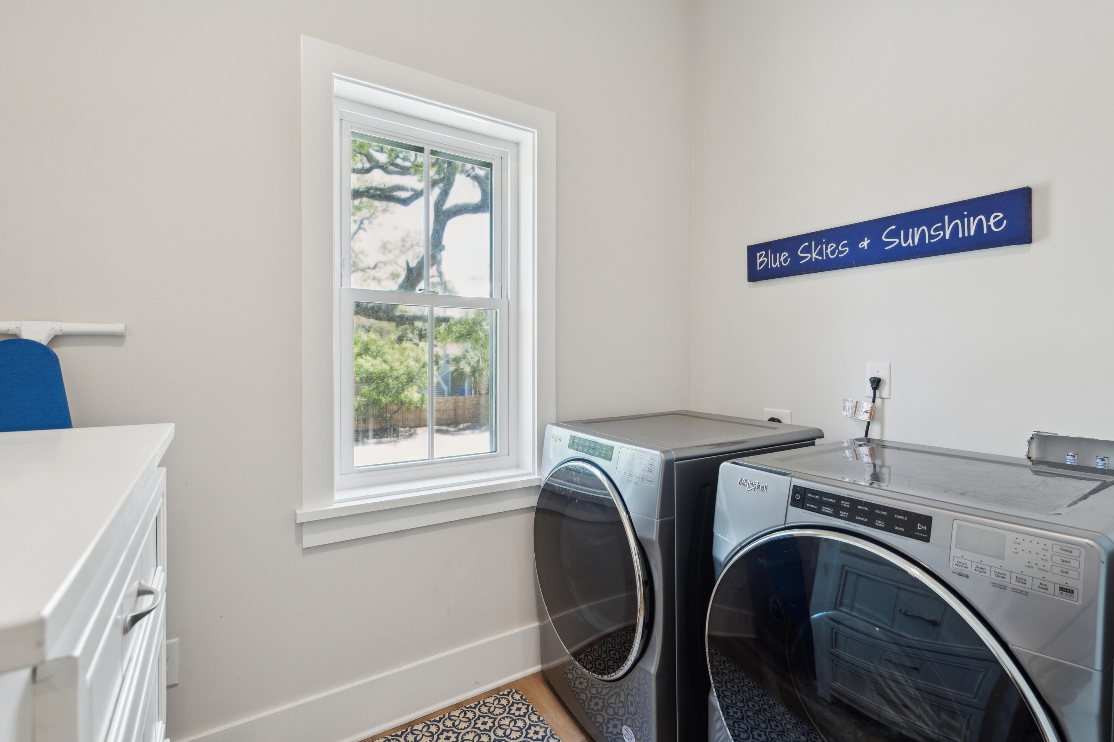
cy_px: 371
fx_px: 495
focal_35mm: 16
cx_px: 557
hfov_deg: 96.7
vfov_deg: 73.7
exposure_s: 1/15
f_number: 7.1
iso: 500
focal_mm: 16
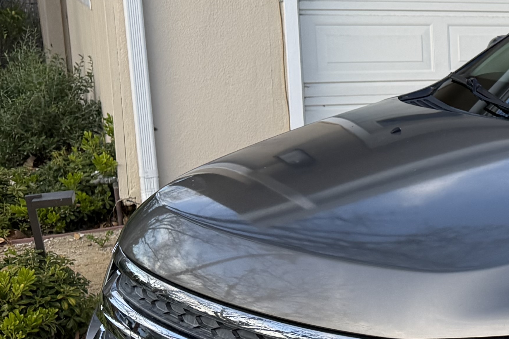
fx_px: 1159
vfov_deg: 16.6
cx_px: 829
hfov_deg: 20.1
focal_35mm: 82
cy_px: 217
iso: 100
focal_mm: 6.76
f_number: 1.78
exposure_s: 1/637
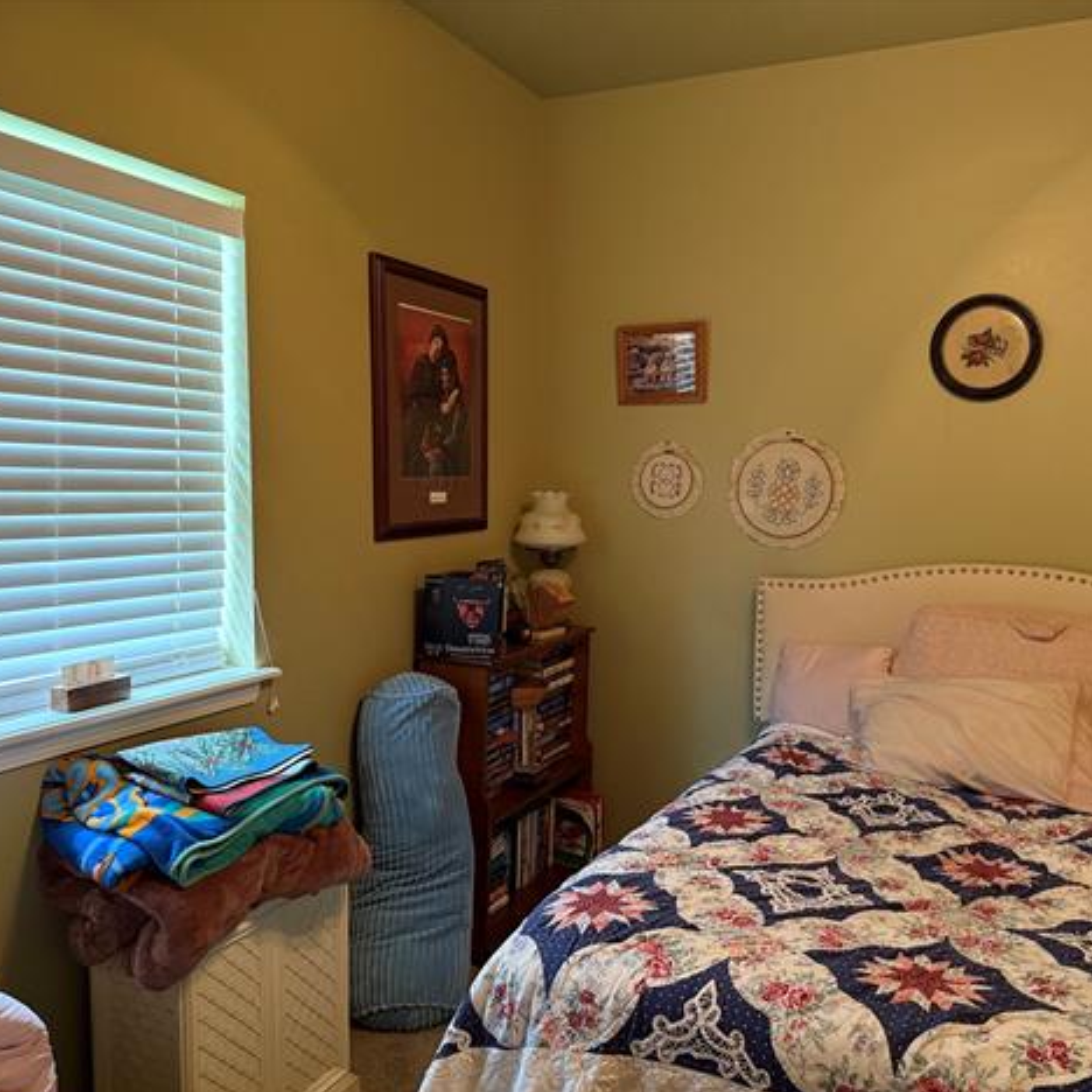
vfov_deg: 55.6
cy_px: 555
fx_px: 1035
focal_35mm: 29
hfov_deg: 55.6
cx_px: 581
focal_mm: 6.76
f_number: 1.78
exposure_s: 1/60
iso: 500
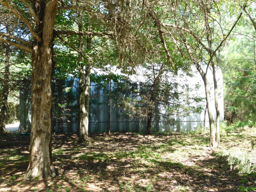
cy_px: 96
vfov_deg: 39.7
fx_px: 266
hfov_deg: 51.3
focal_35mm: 36
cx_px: 128
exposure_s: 1/80
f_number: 3.5
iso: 125
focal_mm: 6.3
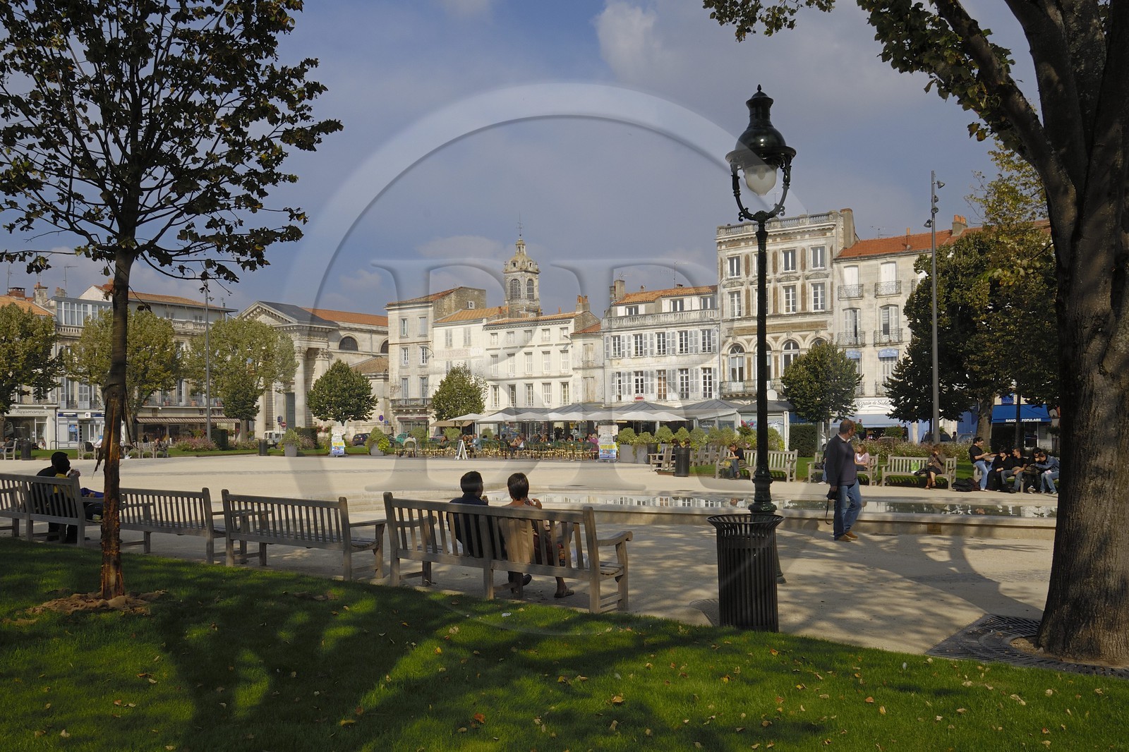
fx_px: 894
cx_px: 564
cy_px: 376
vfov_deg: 45.7
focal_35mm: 28
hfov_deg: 64.6
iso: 100
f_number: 13
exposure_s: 1/160
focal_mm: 19
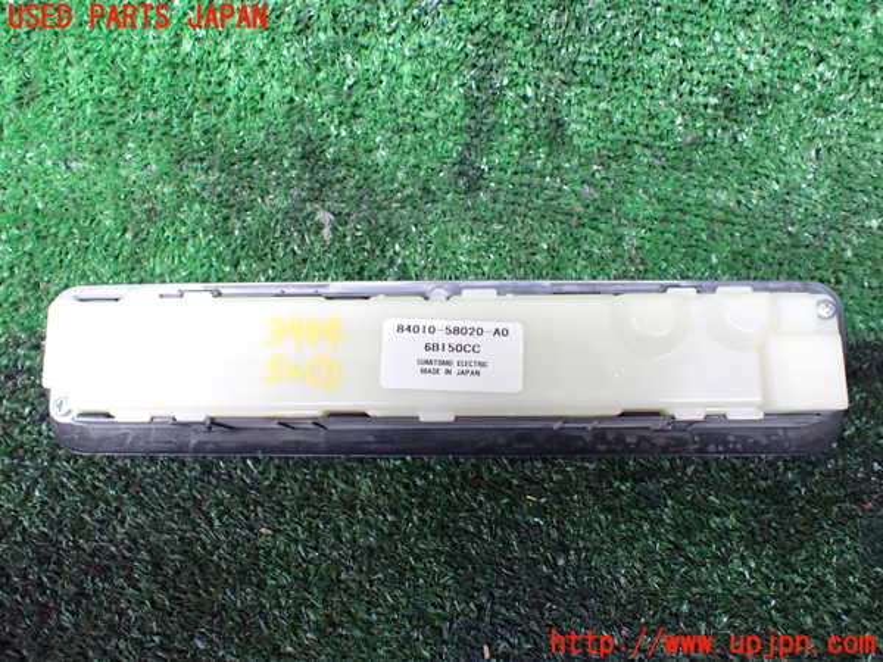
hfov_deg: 60.0
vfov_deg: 46.8
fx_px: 765
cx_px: 442
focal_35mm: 30
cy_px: 331
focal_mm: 5.4
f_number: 2.3
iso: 800
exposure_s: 1/40
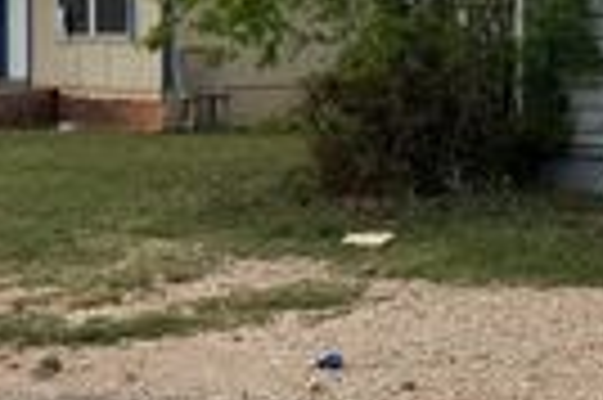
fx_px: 1556
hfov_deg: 19.3
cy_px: 43
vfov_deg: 14.5
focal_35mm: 93
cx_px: 891
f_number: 1.78
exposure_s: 1/4310
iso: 80
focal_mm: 6.76
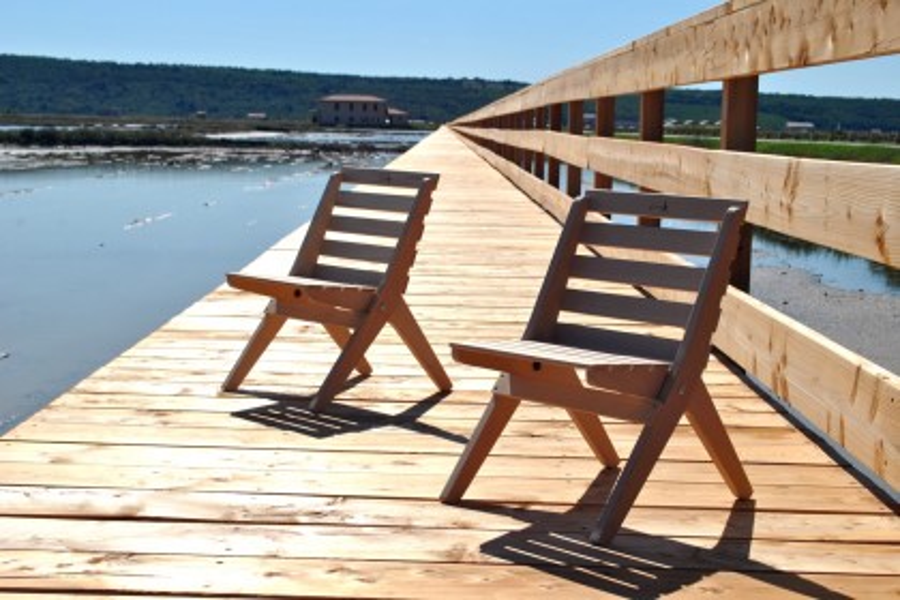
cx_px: 450
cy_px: 300
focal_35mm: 60
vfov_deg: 22.6
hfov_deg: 33.4
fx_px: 1500
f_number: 10
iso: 100
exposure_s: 1/400
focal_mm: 40
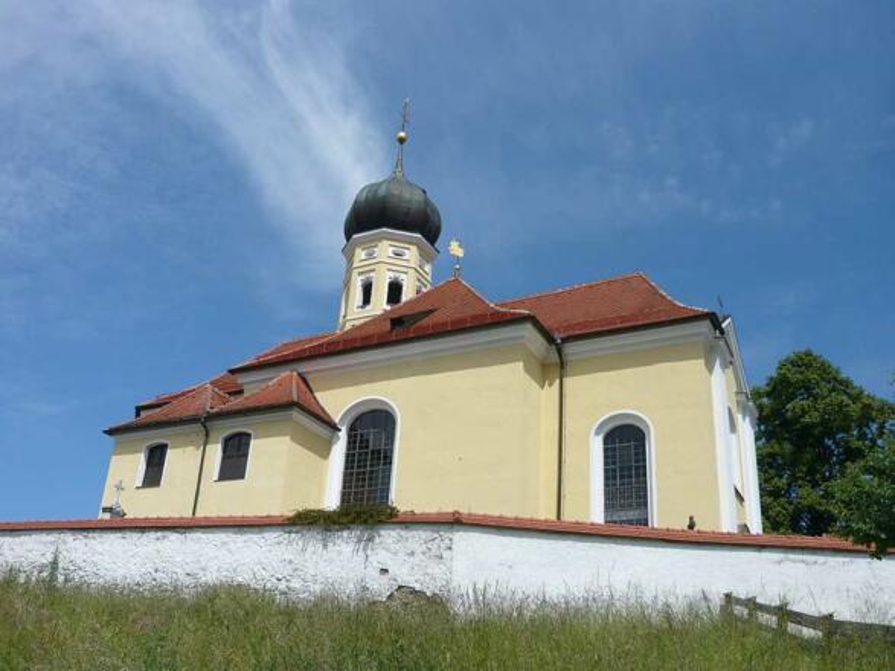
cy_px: 336
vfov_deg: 41.8
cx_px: 448
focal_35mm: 34
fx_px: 879
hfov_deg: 54.0
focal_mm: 5.5
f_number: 9
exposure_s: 1/250
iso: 100
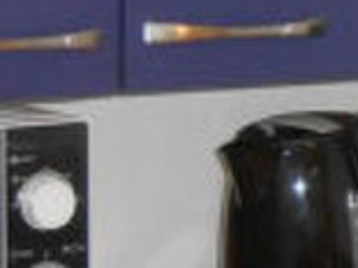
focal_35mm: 201
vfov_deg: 7.4
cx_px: 501
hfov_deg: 9.6
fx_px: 2077
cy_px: 254
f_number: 3.5
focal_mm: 4.6
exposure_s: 1/25
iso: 250
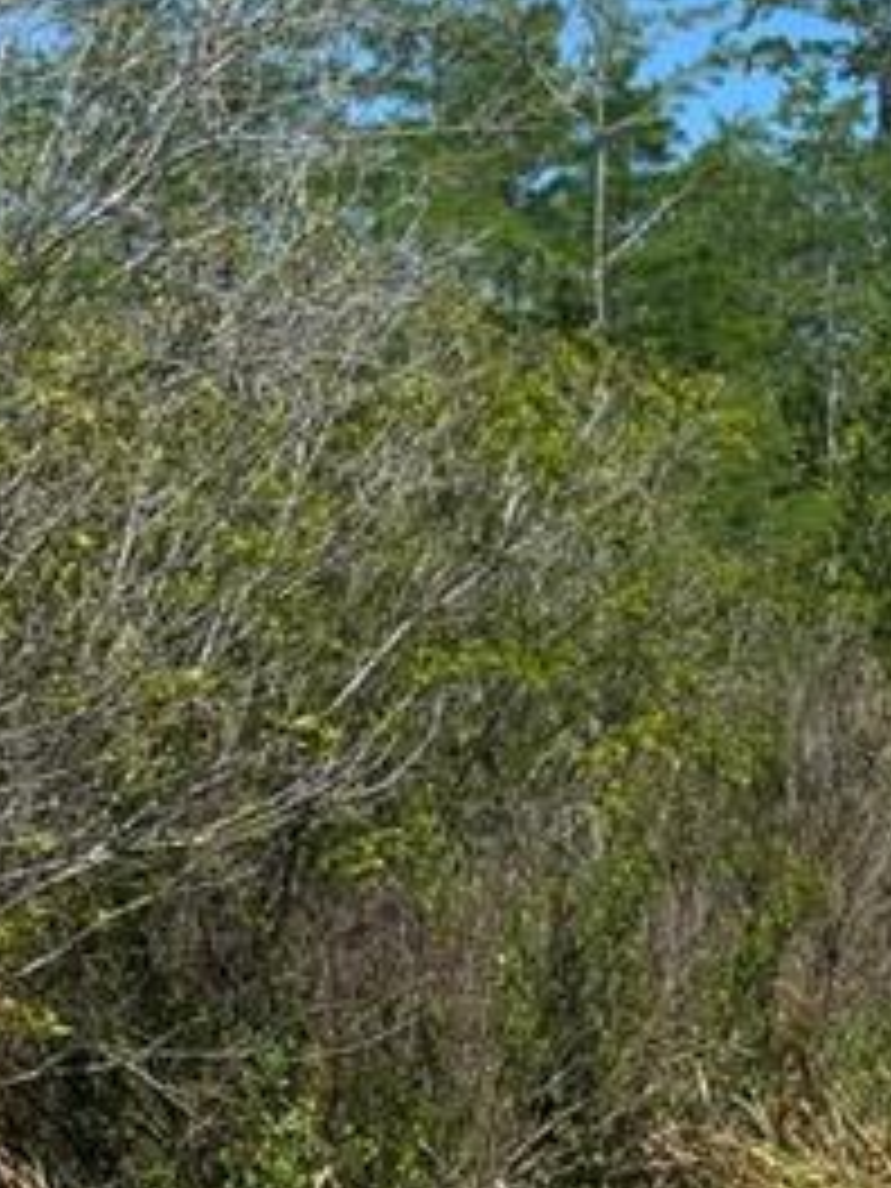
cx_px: 1161
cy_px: 819
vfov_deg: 16.6
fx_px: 4050
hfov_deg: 12.2
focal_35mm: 118
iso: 50
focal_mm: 5.96
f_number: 1.6
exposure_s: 1/3021
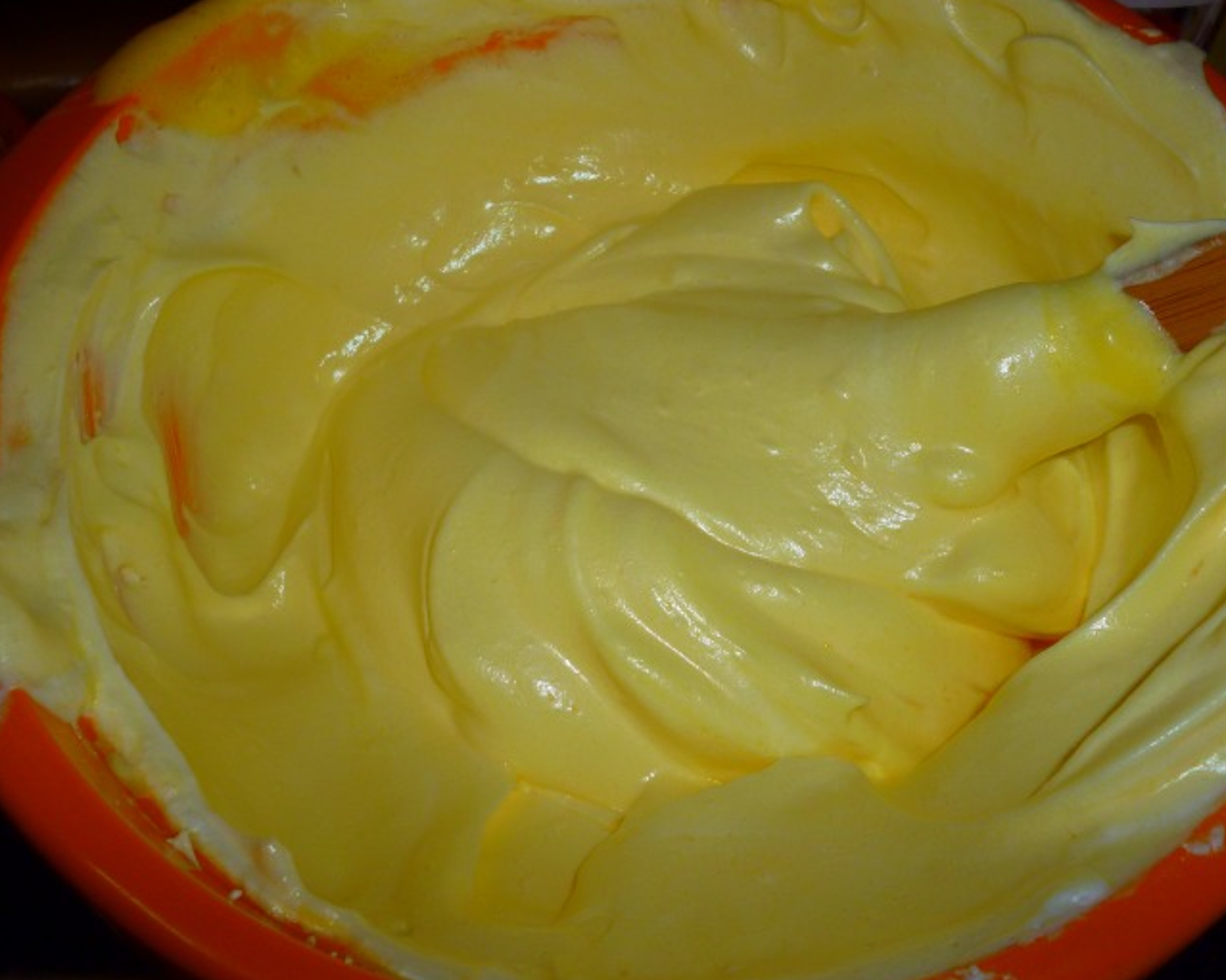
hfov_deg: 58.8
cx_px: 636
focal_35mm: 30
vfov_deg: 48.5
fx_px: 1088
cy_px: 489
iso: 100
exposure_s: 1/60
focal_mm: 5
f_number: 3.1
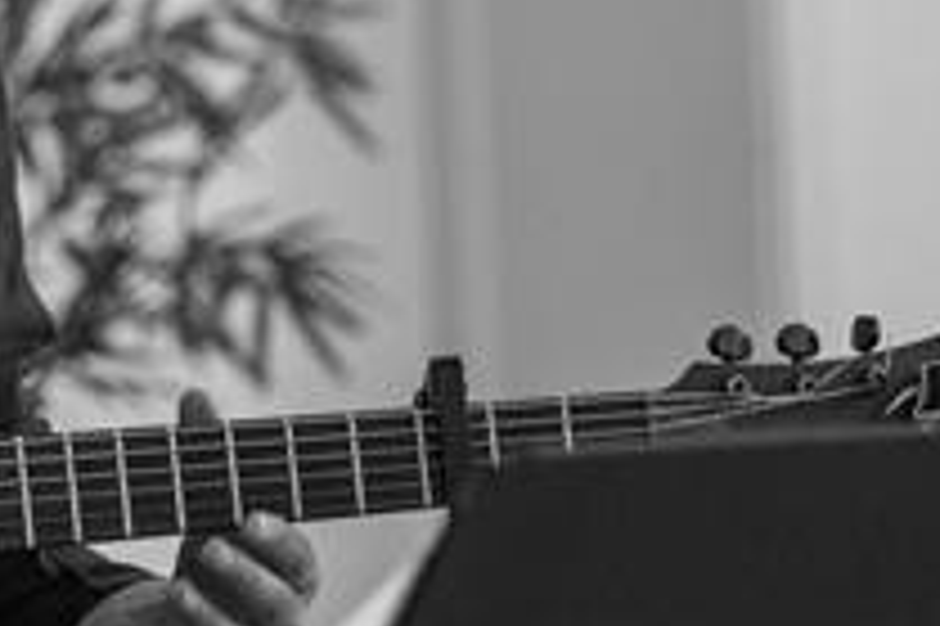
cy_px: 95
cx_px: 22
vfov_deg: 2.7
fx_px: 13488
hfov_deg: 4.0
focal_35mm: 517
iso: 1000
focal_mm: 150
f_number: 2.8
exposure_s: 1/500
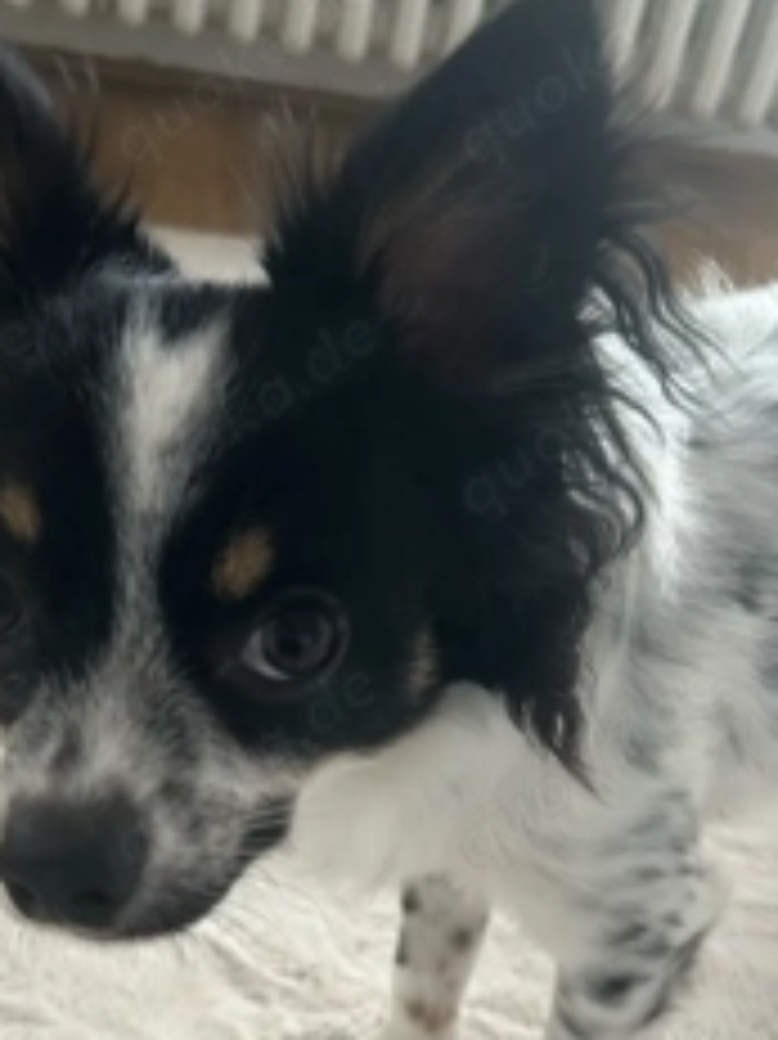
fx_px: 1350
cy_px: 815
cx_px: 342
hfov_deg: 32.1
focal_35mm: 45
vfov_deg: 40.6
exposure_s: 1/60
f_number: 1.5
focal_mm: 5.7
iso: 160
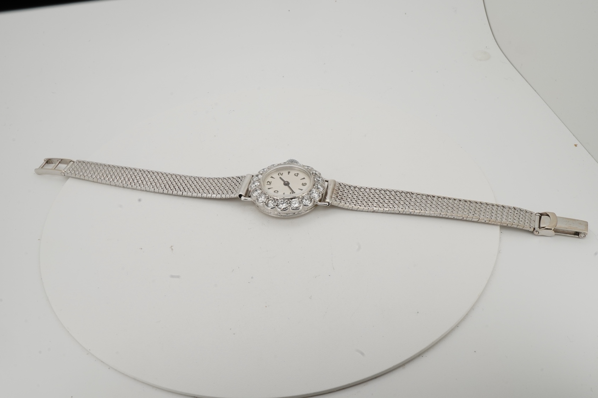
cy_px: 199
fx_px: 748
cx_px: 299
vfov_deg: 29.9
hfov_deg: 43.6
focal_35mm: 45
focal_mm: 30
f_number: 22
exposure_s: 1/125
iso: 320
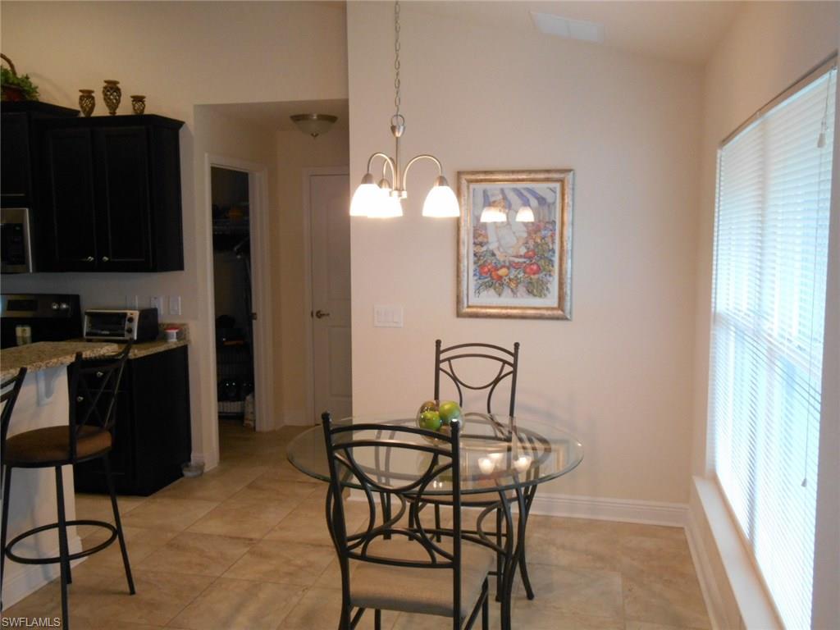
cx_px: 420
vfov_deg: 45.4
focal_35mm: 31
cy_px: 315
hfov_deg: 58.4
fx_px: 752
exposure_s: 1/30
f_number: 3.6
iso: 320
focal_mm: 5.5
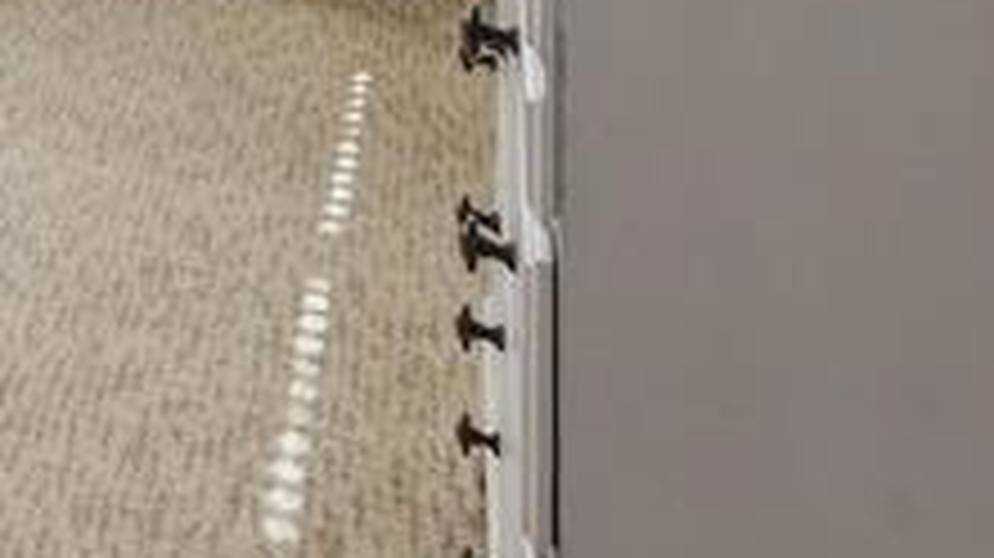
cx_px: -1187
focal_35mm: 68
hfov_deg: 17.1
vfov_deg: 13.3
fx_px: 1791
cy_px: -767
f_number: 9
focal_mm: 14
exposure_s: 1/2500
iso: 500
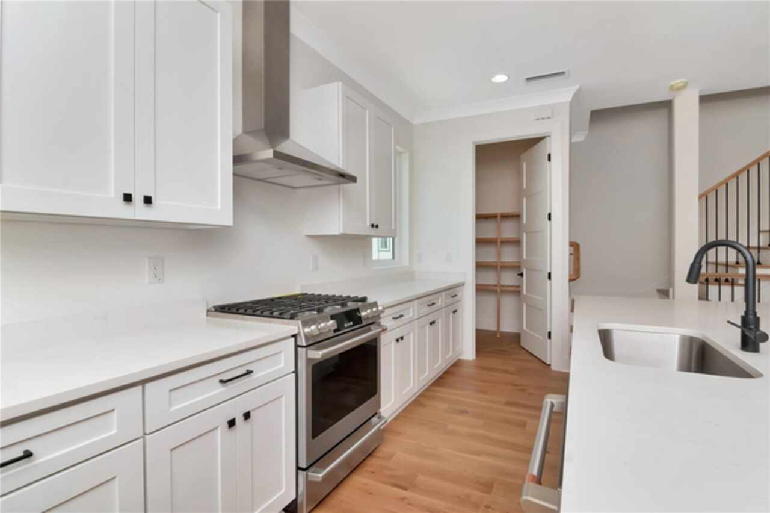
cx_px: 385
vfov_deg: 72.0
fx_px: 353
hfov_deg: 95.0
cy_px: 256
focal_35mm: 16
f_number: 11
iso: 800
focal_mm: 11
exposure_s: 1/200
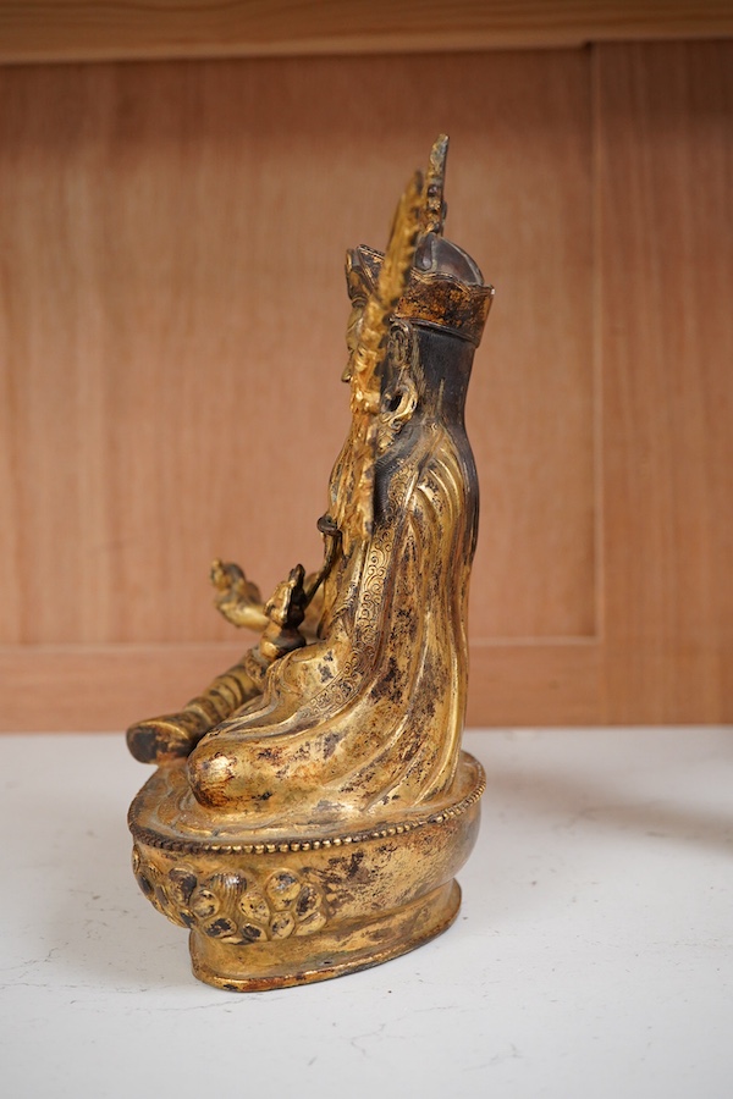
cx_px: 366
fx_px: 1374
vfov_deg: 43.6
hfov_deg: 29.9
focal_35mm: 45
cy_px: 550
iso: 1250
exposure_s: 1/125
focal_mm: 30
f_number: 7.1
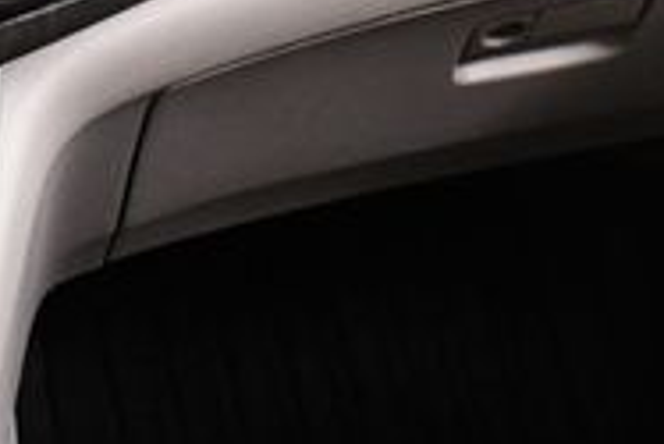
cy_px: -149
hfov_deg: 16.6
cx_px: 273
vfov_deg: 10.9
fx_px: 2270
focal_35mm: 123
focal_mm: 18
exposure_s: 1/100
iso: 3200
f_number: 3.5
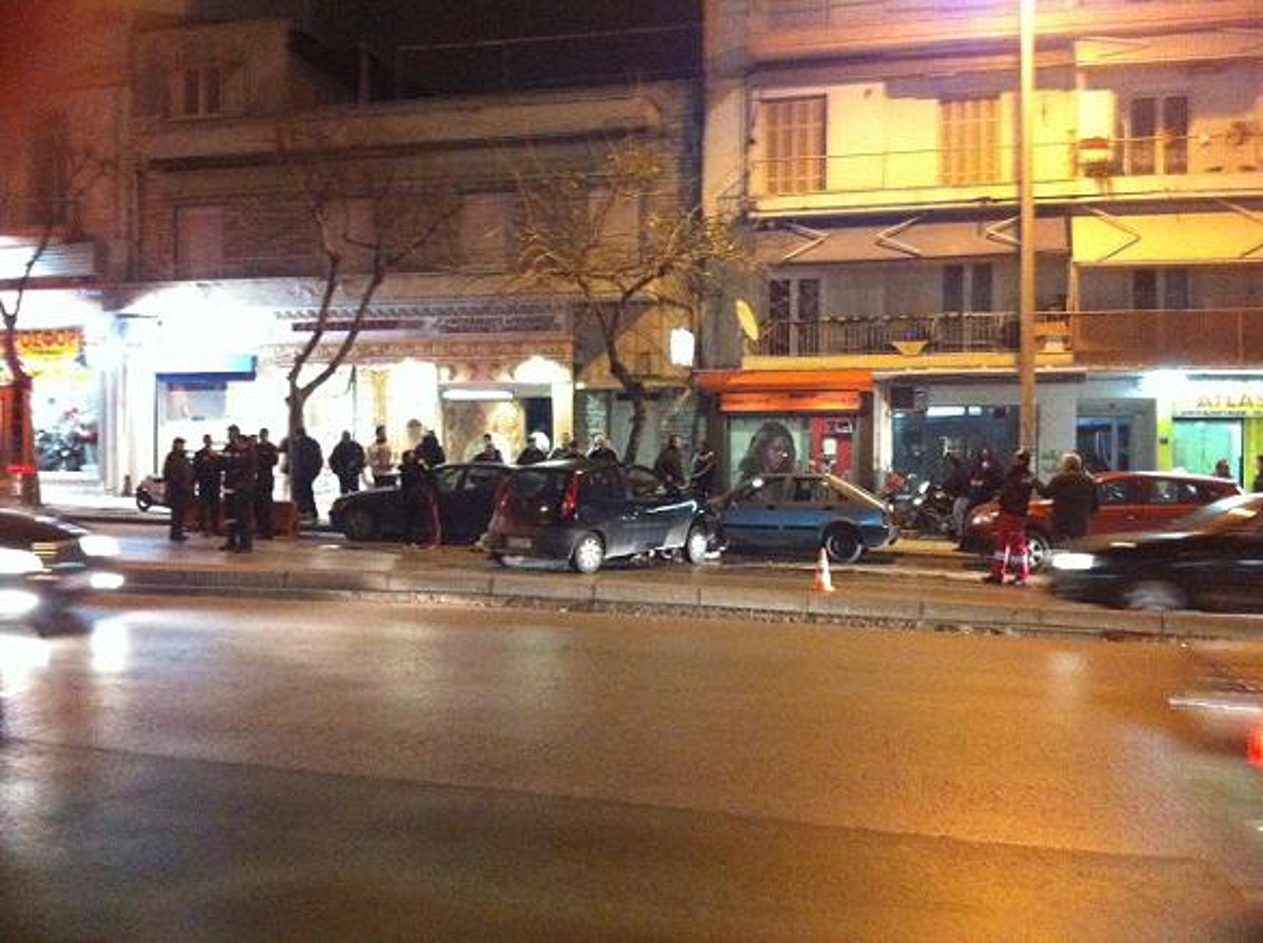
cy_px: 472
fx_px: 1275
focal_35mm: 35
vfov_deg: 40.6
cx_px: 632
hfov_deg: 52.7
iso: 1000
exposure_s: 1/15
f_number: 2.8
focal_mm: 3.85
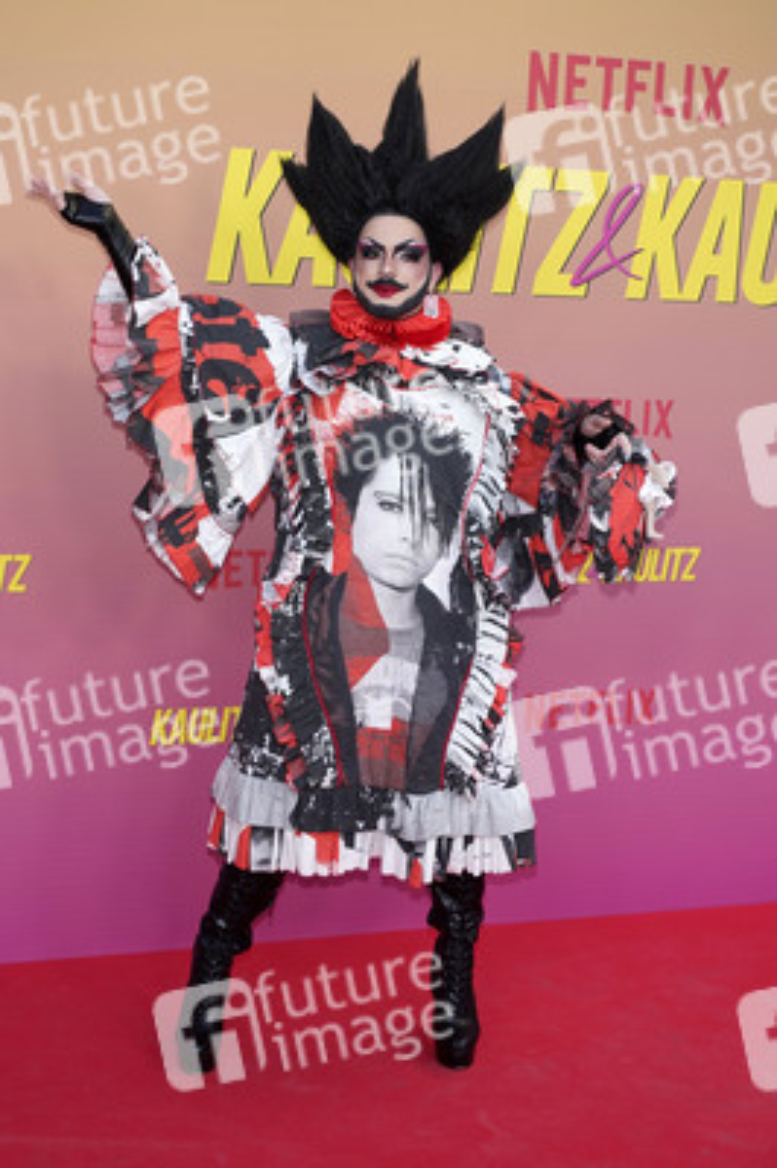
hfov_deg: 28.0
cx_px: 388
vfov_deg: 41.1
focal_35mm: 48
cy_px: 584
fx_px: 1557
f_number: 5.6
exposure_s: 1/160
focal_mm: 48
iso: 320
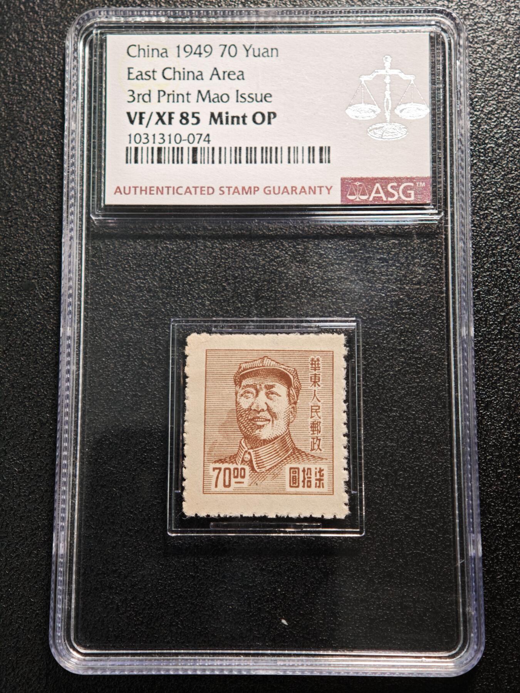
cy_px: 346
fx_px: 1202
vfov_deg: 32.2
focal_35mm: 60
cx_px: 260
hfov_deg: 24.4
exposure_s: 1/120
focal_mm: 9
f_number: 2
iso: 800
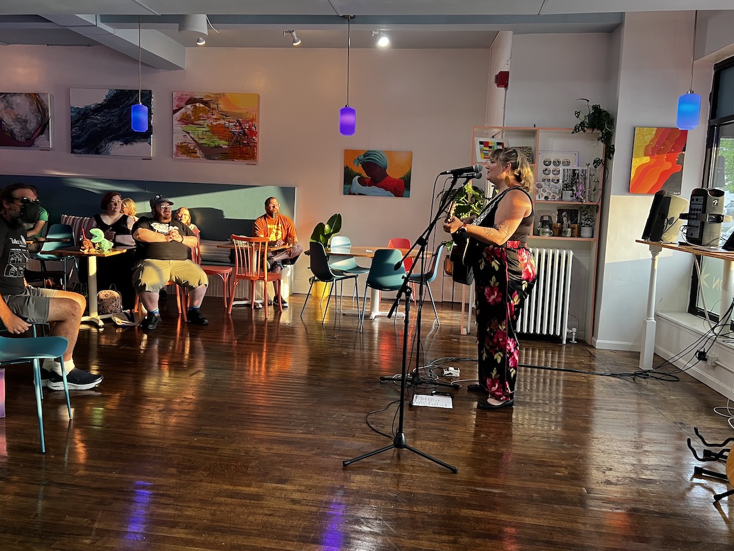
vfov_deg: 49.7
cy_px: 258
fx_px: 594
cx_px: 367
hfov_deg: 63.4
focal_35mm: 28
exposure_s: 1/95
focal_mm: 5.7
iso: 125
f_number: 1.5
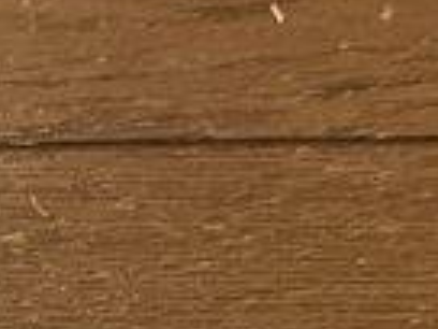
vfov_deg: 9.2
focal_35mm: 154
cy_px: 573
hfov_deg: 12.2
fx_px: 1949
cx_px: -233
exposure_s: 1/60
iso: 200
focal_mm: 4.25
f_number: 1.8
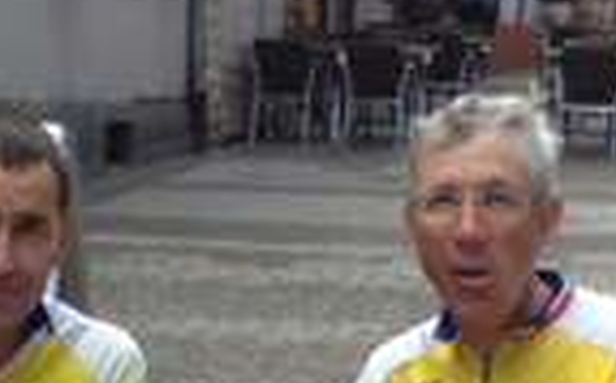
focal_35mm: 156
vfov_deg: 8.3
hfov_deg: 13.4
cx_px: 237
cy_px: 486
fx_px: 2616
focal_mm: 4.28
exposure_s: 1/476
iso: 50
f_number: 2.4
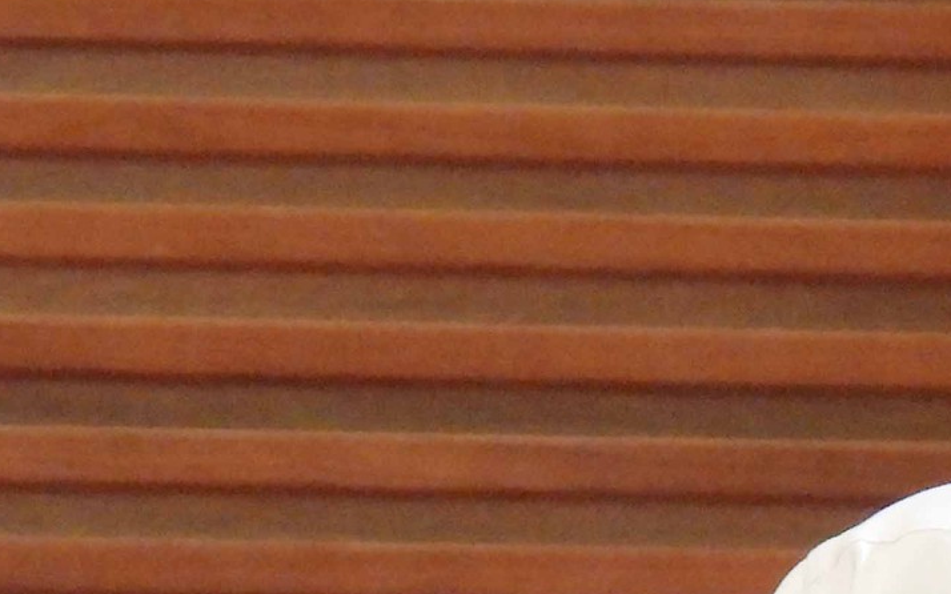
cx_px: 1180
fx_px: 37419
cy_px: 774
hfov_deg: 1.5
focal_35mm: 1444
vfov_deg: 0.9
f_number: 5
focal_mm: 67.8
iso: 800
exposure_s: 1/100
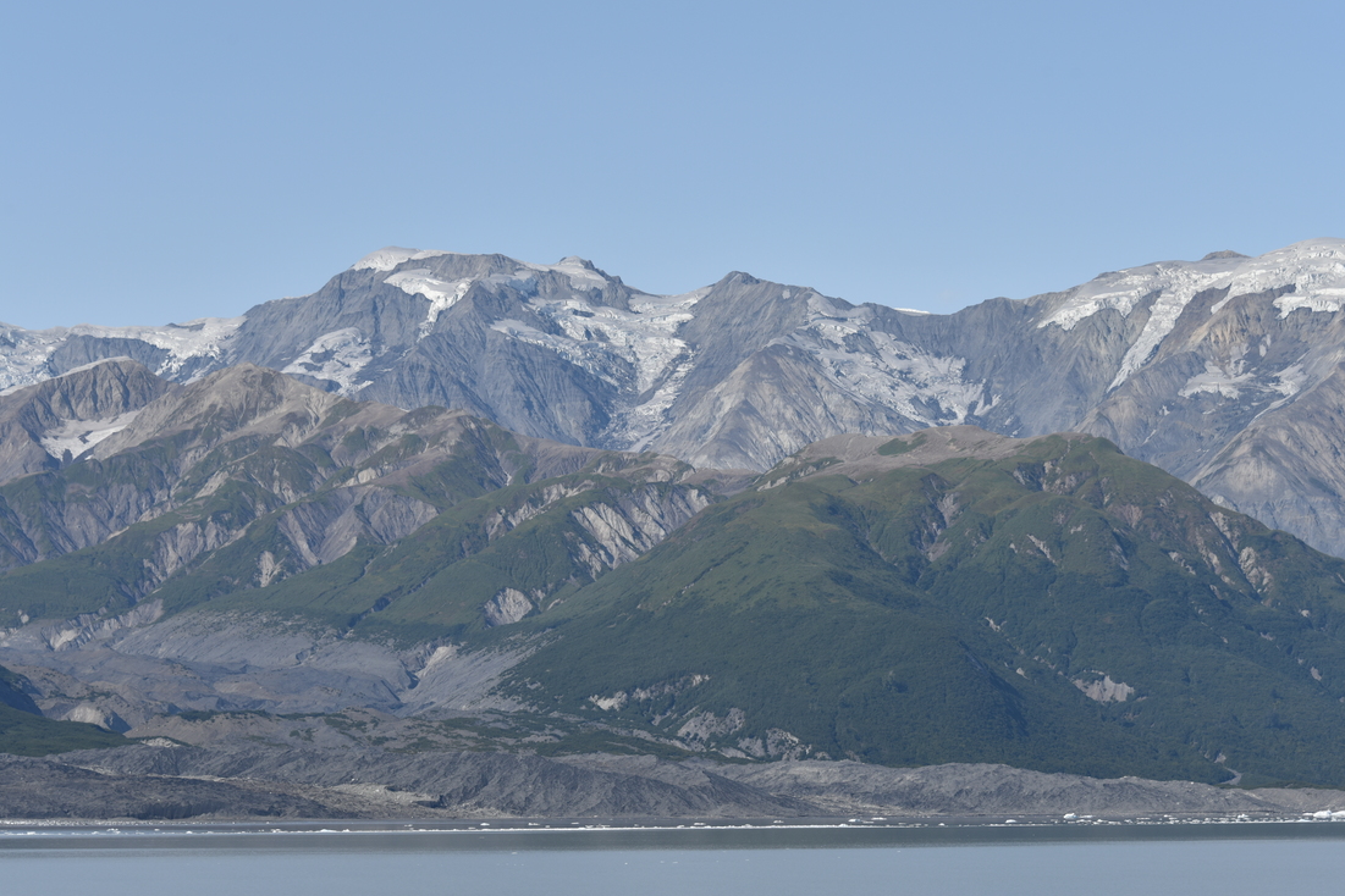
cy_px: 454
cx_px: 723
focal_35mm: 107
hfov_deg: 19.1
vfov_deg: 12.8
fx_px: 3997
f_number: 9
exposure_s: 1/320
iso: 100
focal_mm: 92
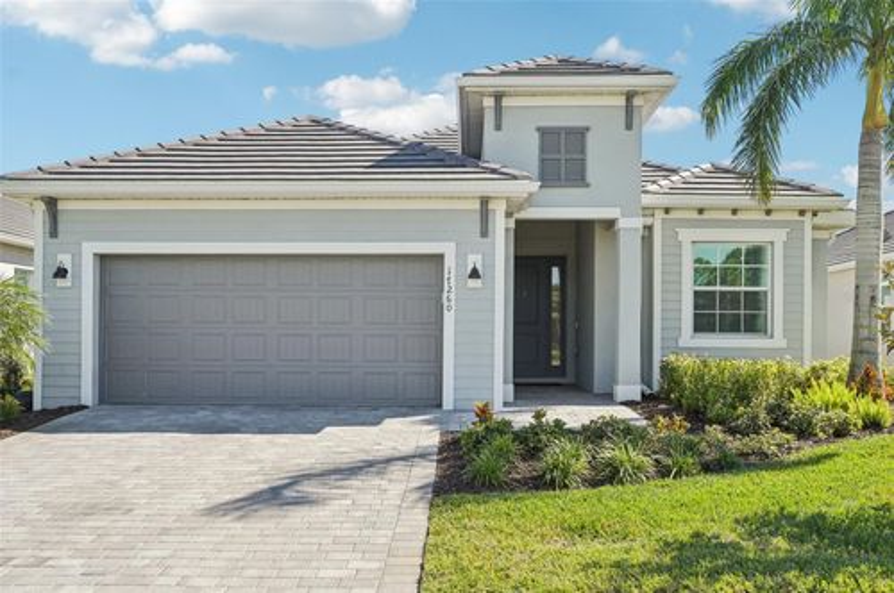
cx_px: 447
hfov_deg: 62.0
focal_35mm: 30
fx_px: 744
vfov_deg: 43.5
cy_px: 296
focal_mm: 30
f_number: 8
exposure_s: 1/800
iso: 400
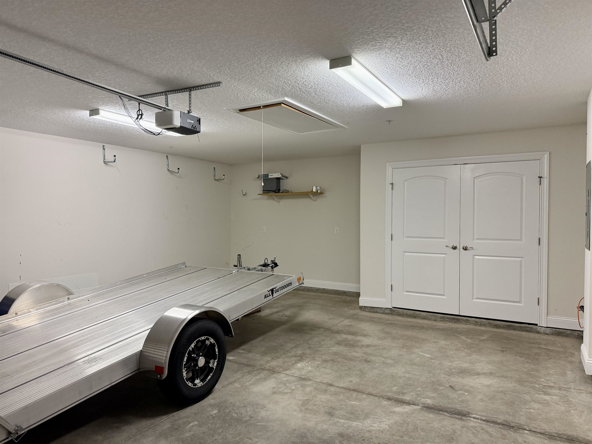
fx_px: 410
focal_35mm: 24
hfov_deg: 71.6
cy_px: 222
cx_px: 296
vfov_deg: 56.8
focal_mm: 6.76
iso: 200
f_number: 1.78
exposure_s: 1/60
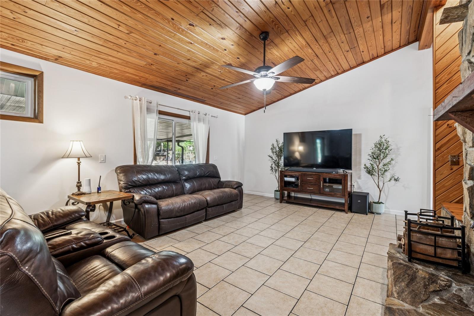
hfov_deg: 100.4
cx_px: 237
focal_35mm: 15
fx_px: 197
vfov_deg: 77.3
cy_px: 158
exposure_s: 1/1.25
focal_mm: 10
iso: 100
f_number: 7.1
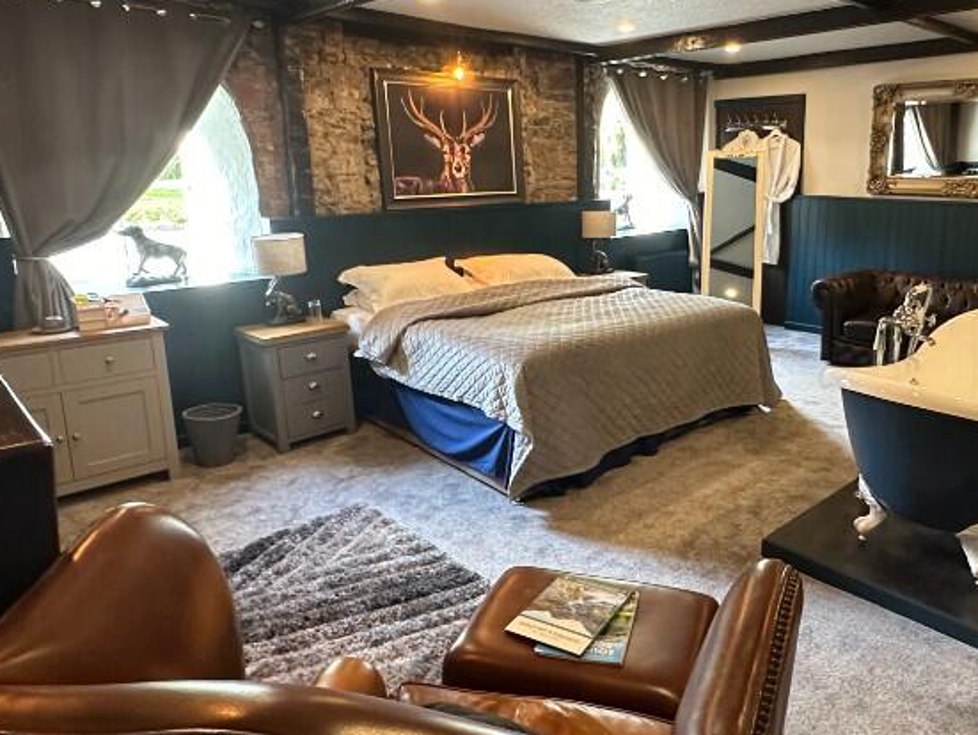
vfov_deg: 53.0
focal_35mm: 26
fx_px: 735
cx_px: 600
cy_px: 321
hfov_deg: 66.4
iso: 400
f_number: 2.2
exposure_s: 1/50
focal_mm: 2.22
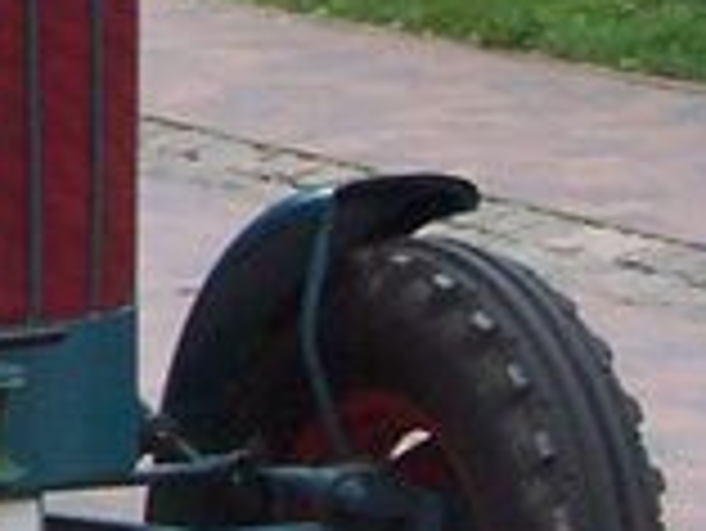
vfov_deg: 5.7
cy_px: -117
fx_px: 5307
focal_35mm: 260
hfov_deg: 7.3
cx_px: -675
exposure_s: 1/233
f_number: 5.1
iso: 80
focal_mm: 5.6
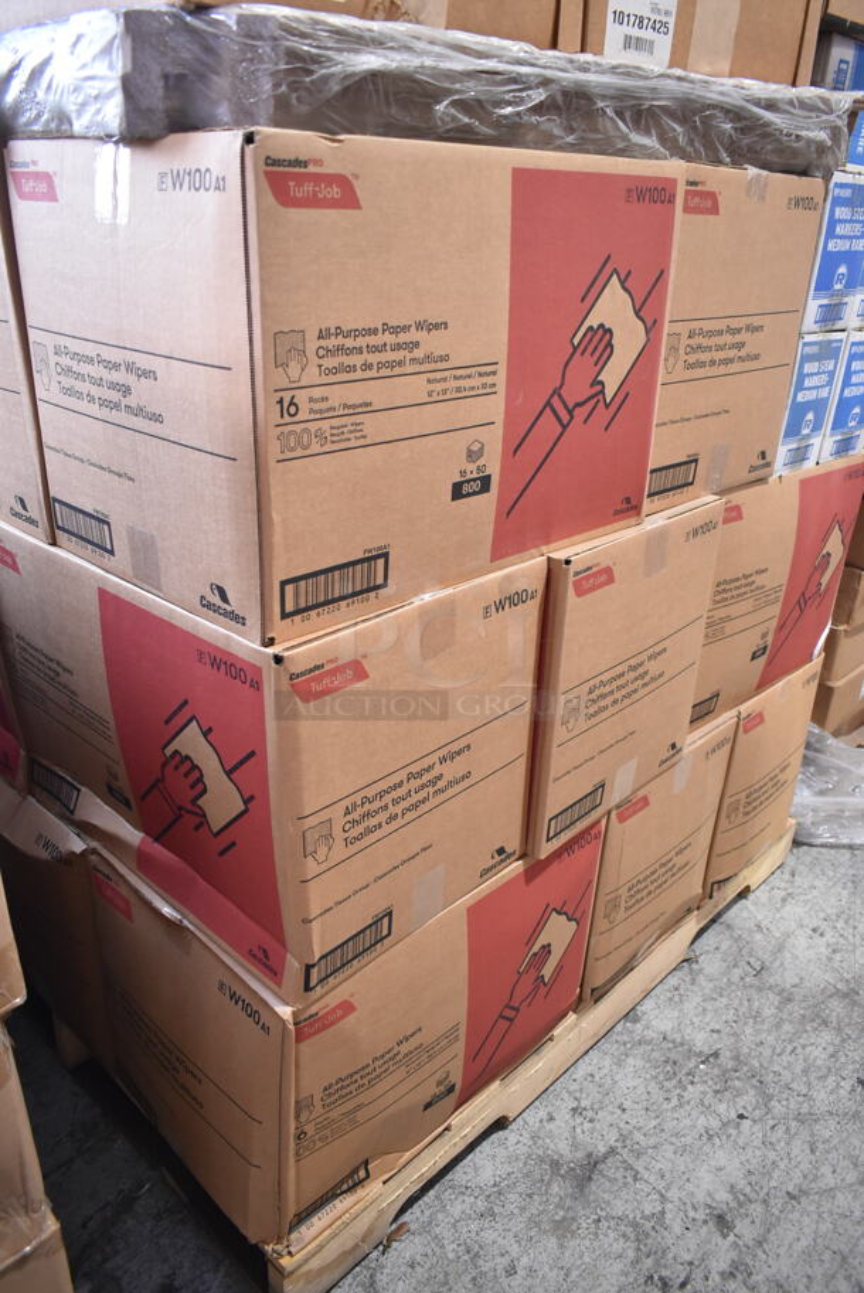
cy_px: 646
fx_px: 970
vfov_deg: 67.3
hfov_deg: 48.0
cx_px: 432
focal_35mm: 27
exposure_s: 1/125
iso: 1400
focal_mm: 18
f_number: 3.5
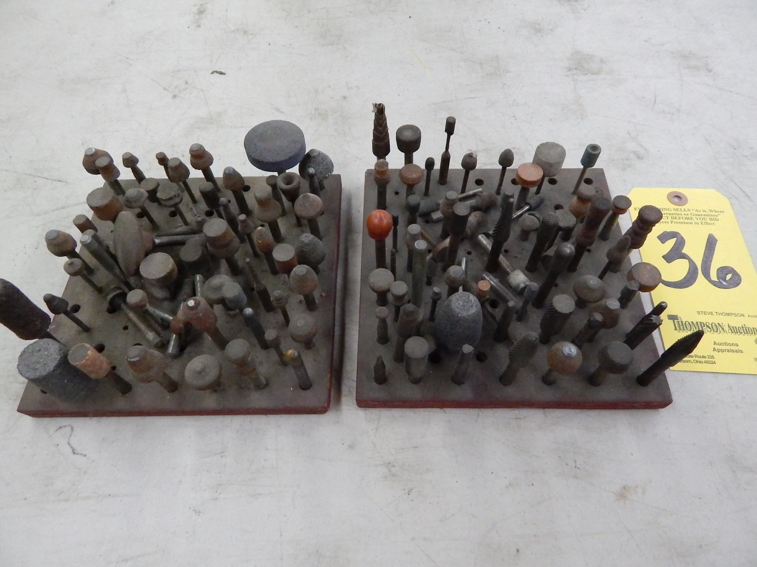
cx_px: 378
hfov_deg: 73.9
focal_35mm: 23
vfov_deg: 58.9
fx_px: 503
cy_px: 284
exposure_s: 1/200
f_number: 3
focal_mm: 4
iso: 1600
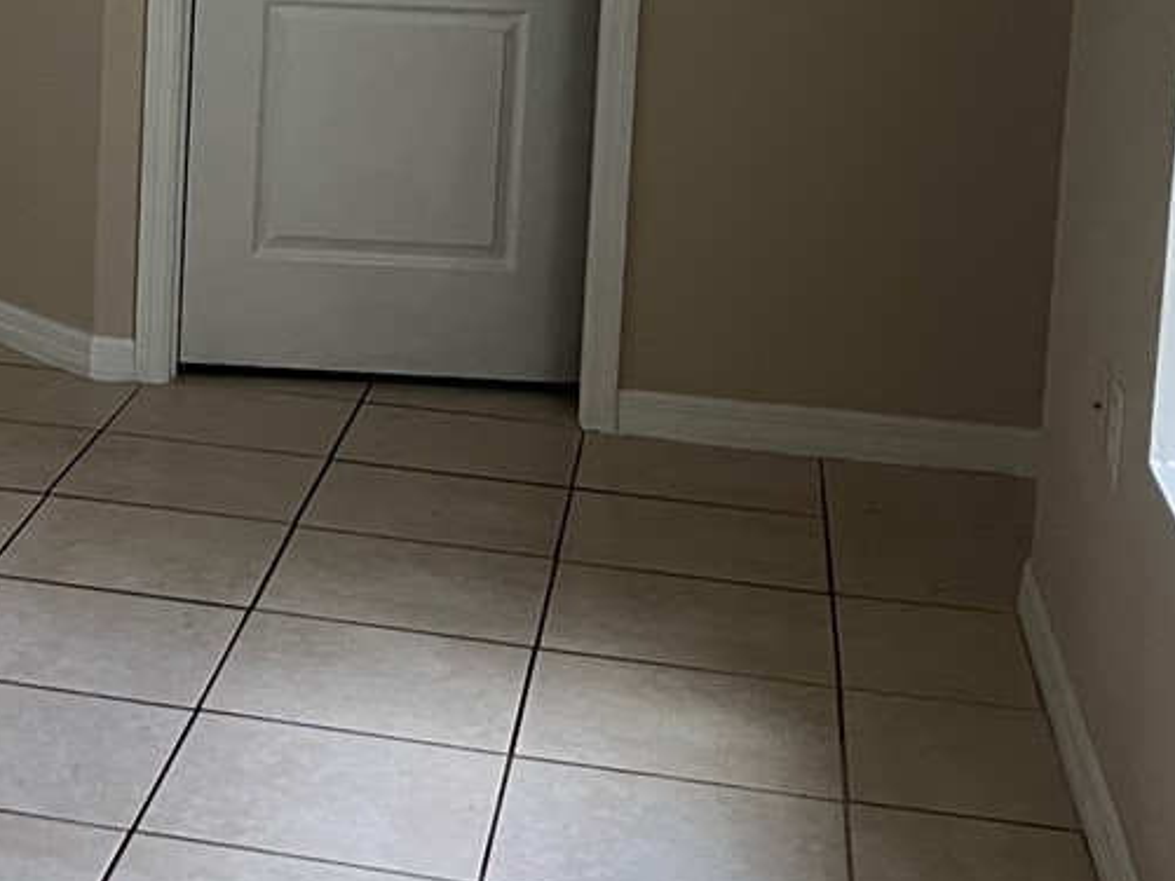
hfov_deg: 22.3
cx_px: -94
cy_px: -98
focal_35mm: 83
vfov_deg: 17.2
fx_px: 2818
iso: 160
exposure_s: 1/60
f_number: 1.6
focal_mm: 5.1
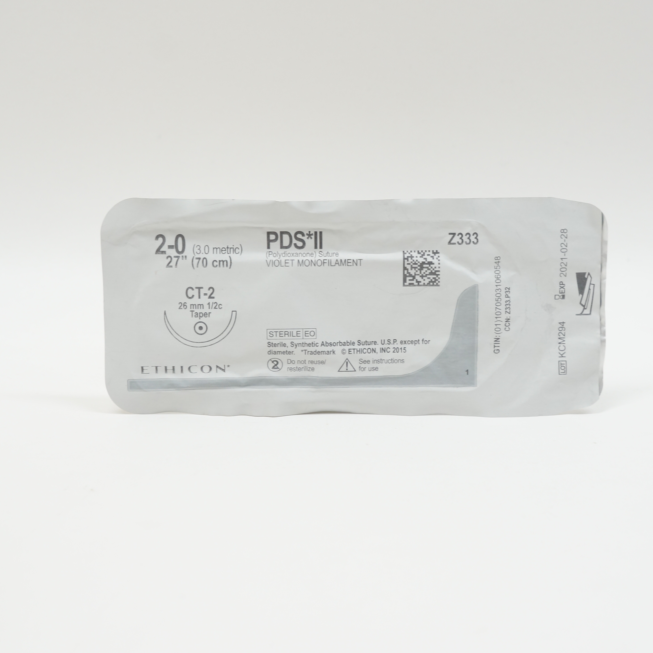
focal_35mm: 60
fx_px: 1281
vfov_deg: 28.6
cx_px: 358
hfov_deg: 28.6
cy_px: 319
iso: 400
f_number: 6.3
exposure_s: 1/50
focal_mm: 28
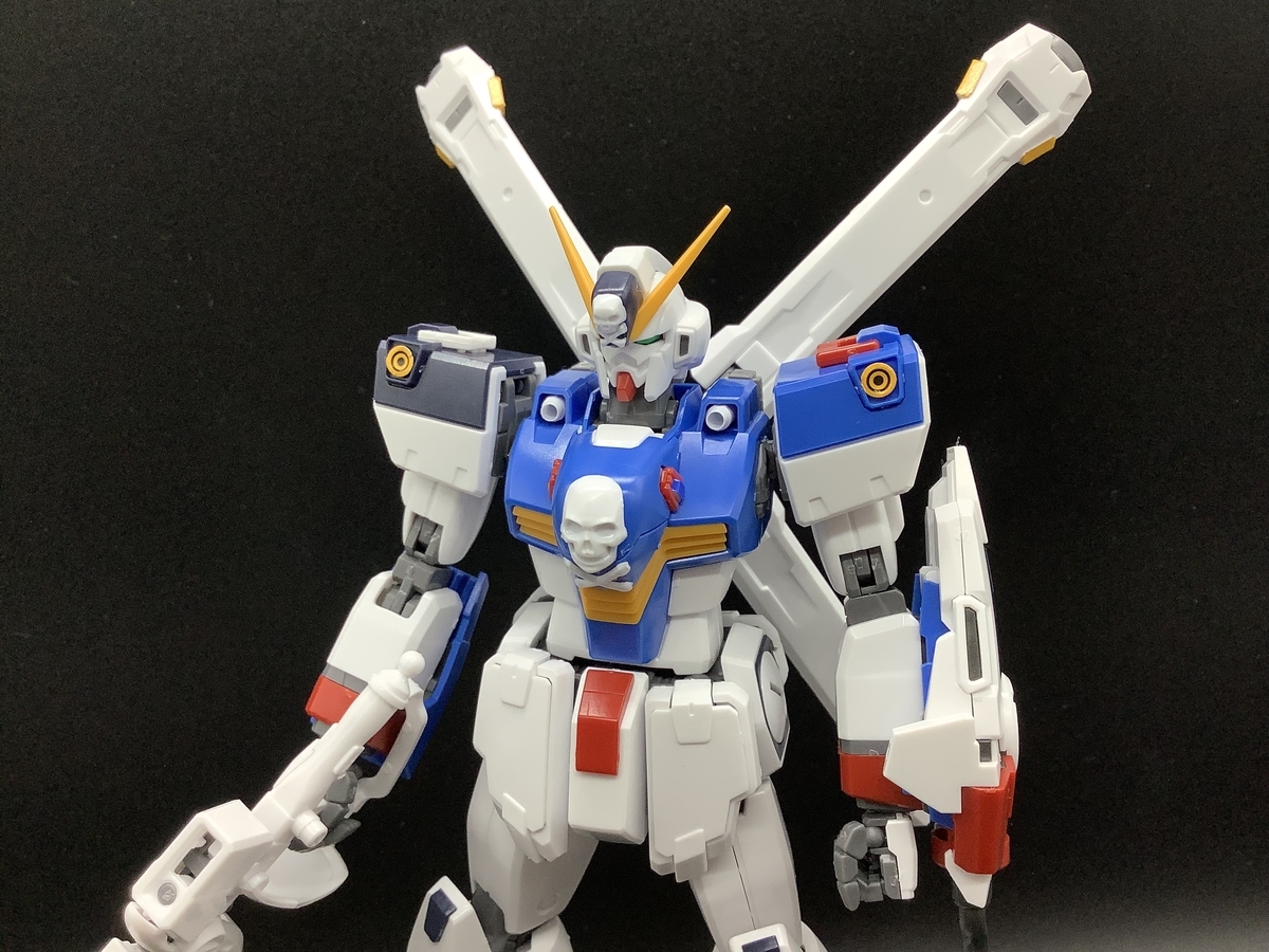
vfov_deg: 45.4
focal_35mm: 31
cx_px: 634
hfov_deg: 58.4
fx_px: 1136
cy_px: 476
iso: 50
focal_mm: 3.3
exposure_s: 1/120
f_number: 2.4
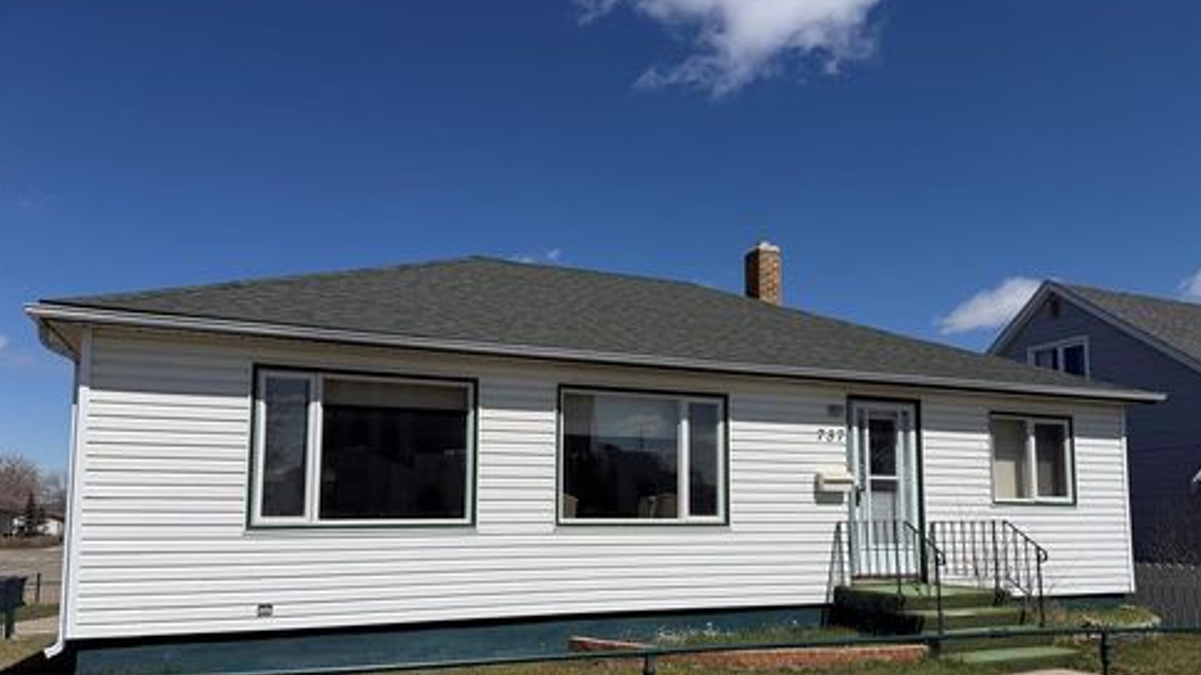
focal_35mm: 27
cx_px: 603
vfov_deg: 42.5
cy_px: 433
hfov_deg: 69.9
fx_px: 860
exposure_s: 1/11905
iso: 80
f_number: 1.78
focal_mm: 6.76
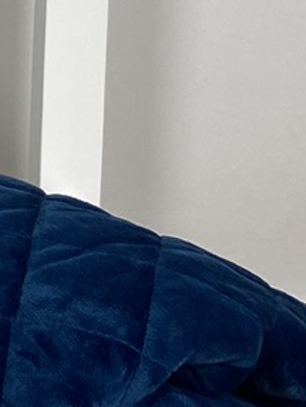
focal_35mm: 186
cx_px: -443
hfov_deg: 7.4
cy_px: -292
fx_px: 2189
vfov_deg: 10.1
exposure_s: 1/100
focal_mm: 4.25
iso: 50
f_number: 1.8
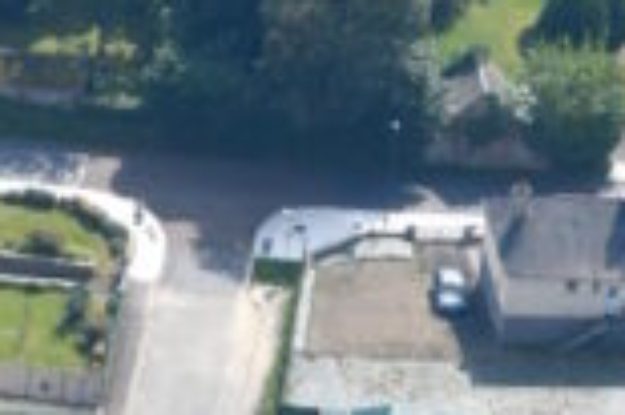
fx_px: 12192
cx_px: 56
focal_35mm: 703
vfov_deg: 2.0
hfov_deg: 2.9
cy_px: 109
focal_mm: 95
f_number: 5.3
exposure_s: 1/4000
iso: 800
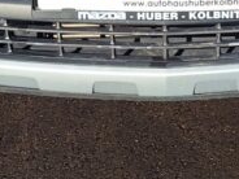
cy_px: -149
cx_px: 177
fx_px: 690
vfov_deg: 13.3
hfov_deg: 19.5
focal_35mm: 100
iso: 40
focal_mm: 5.54
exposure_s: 1/2732
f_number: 1.8
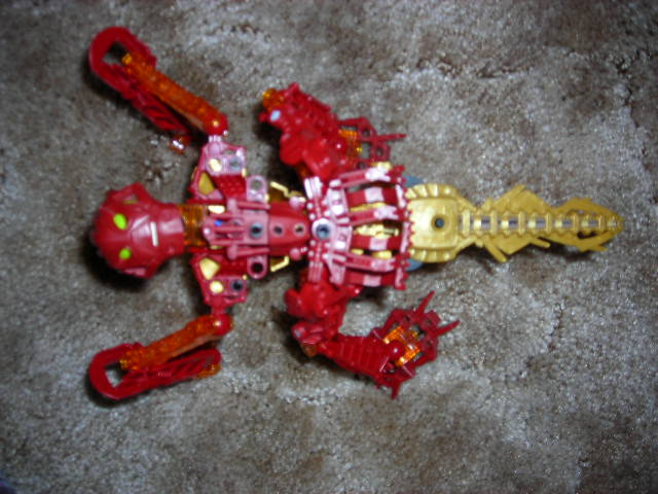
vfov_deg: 37.7
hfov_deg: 49.0
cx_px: 329
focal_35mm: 38
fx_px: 722
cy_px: 247
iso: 50
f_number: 3.2
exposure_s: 1/60.1
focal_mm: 6.3
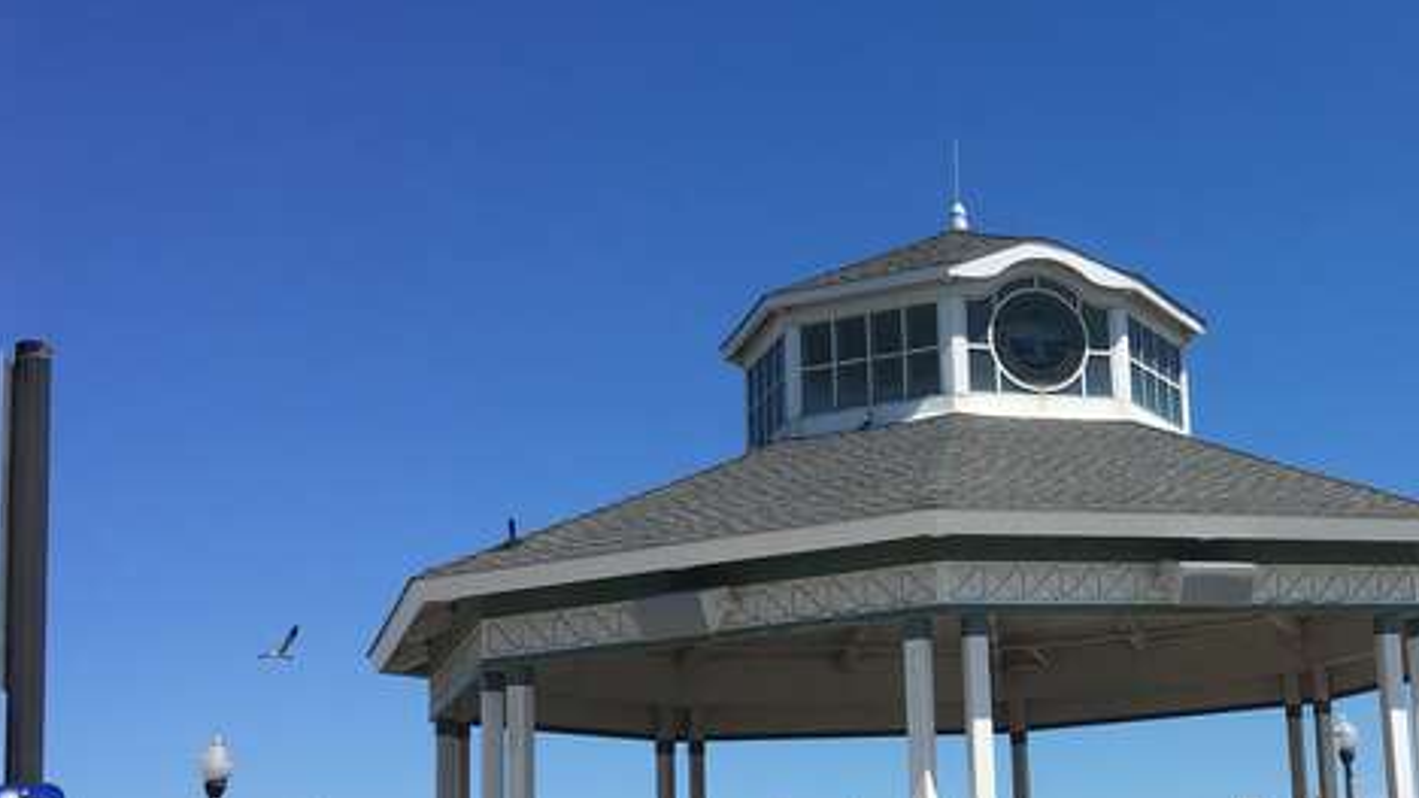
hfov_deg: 37.2
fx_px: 2031
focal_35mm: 54
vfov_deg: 22.1
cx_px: 1131
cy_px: 516
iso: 25
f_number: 2.2
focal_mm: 4.15
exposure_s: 1/2137
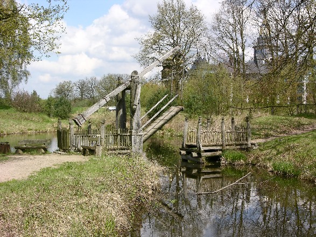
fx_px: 566
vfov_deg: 23.6
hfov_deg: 31.2
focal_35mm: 62
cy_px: 118
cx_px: 158
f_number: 7.2
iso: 50
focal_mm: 15.7
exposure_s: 1/175
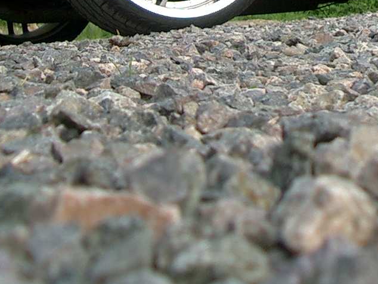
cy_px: -143
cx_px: 329
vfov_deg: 12.5
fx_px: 1234
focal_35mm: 113
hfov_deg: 17.2
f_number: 2.6
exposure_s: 1/60
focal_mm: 5.8
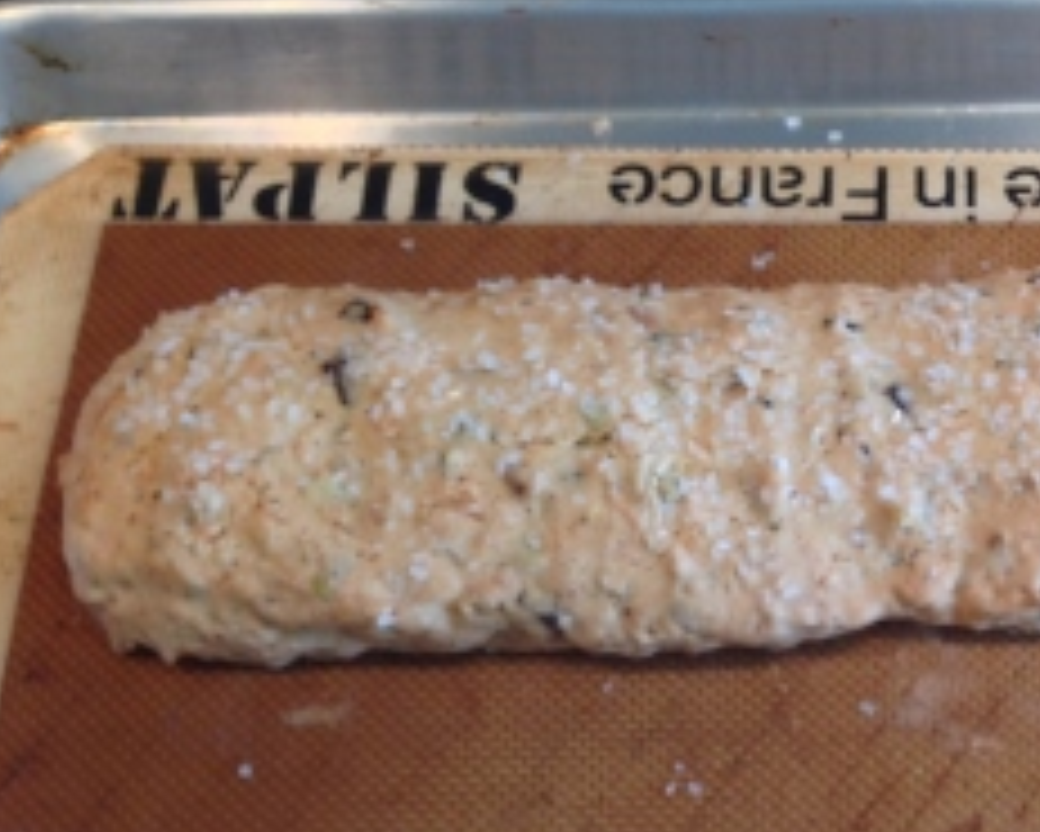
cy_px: 603
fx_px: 2063
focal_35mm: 67
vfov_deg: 22.7
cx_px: 1045
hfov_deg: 26.7
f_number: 2.4
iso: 50
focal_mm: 4.12
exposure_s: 1/40
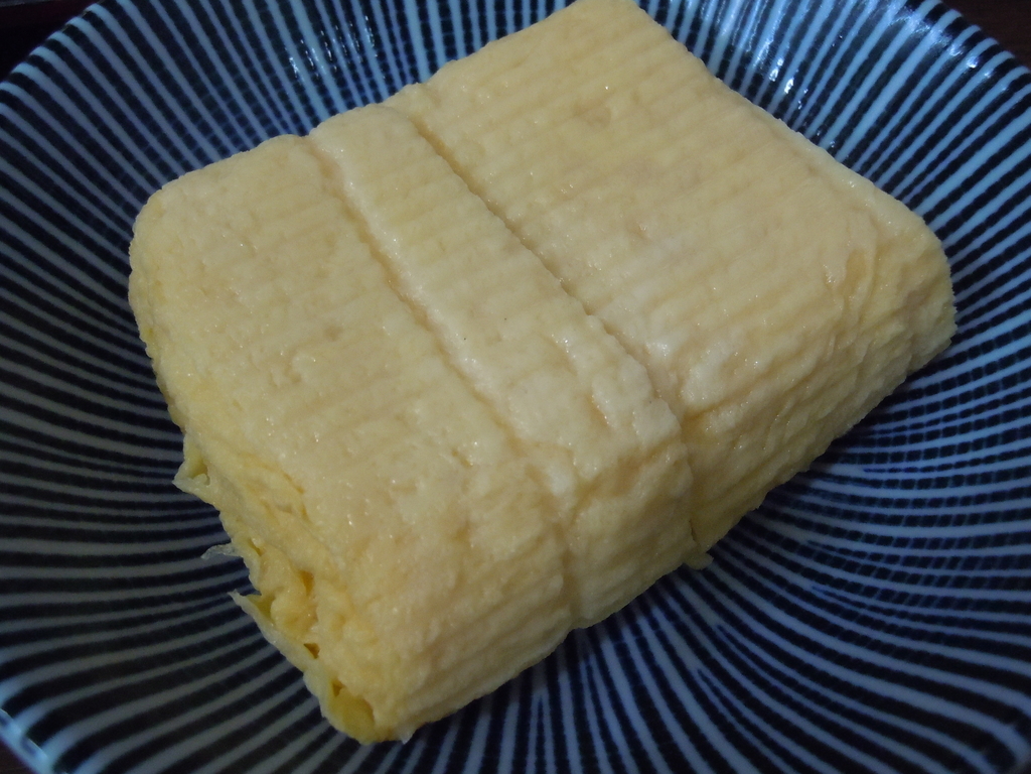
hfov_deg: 55.4
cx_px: 516
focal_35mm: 33
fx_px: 983
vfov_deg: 42.9
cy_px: 387
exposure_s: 1/50
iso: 800
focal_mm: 5.9
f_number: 4
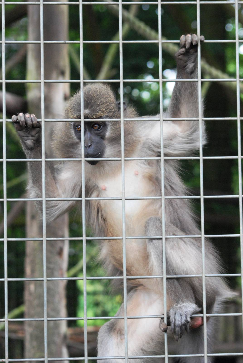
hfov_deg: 13.1
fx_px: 1060
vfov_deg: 19.4
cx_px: 122
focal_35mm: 105
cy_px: 182
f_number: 6.3
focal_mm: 70
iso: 1600
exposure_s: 1/160
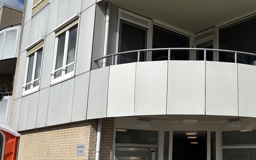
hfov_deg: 41.7
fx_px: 321
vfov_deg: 28.0
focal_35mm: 46
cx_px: 204
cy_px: 87
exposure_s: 1/6711
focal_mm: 5.96
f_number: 1.6
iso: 50
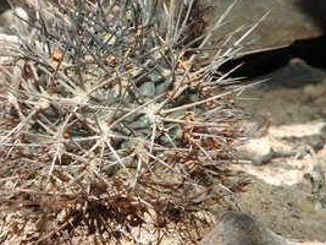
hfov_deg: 41.5
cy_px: 92
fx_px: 424
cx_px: 106
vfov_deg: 32.0
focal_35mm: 45
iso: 100
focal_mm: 5.4
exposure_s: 1/500
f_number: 5
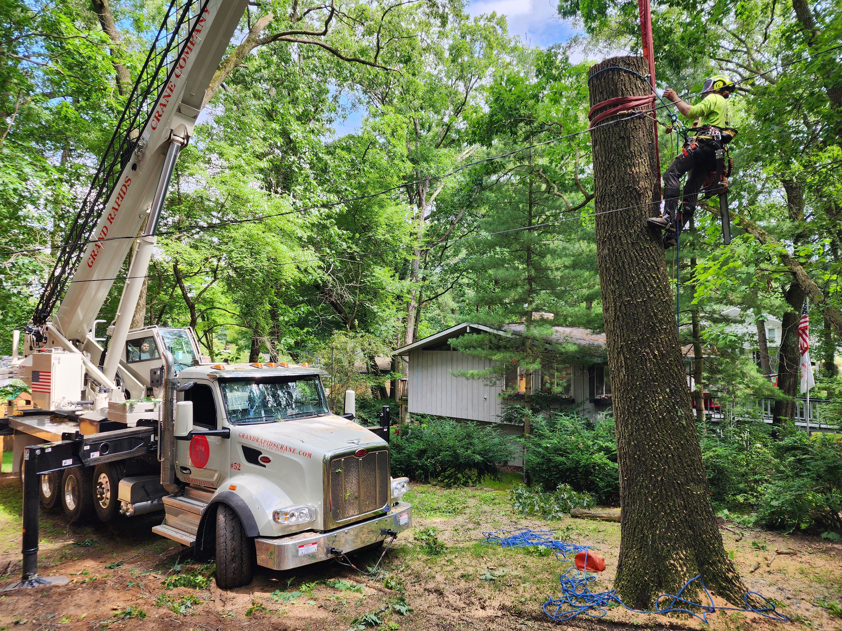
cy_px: 316
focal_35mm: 23
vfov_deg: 58.9
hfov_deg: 73.9
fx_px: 559
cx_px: 421
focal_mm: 6.4
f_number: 1.8
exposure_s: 1/180
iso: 32
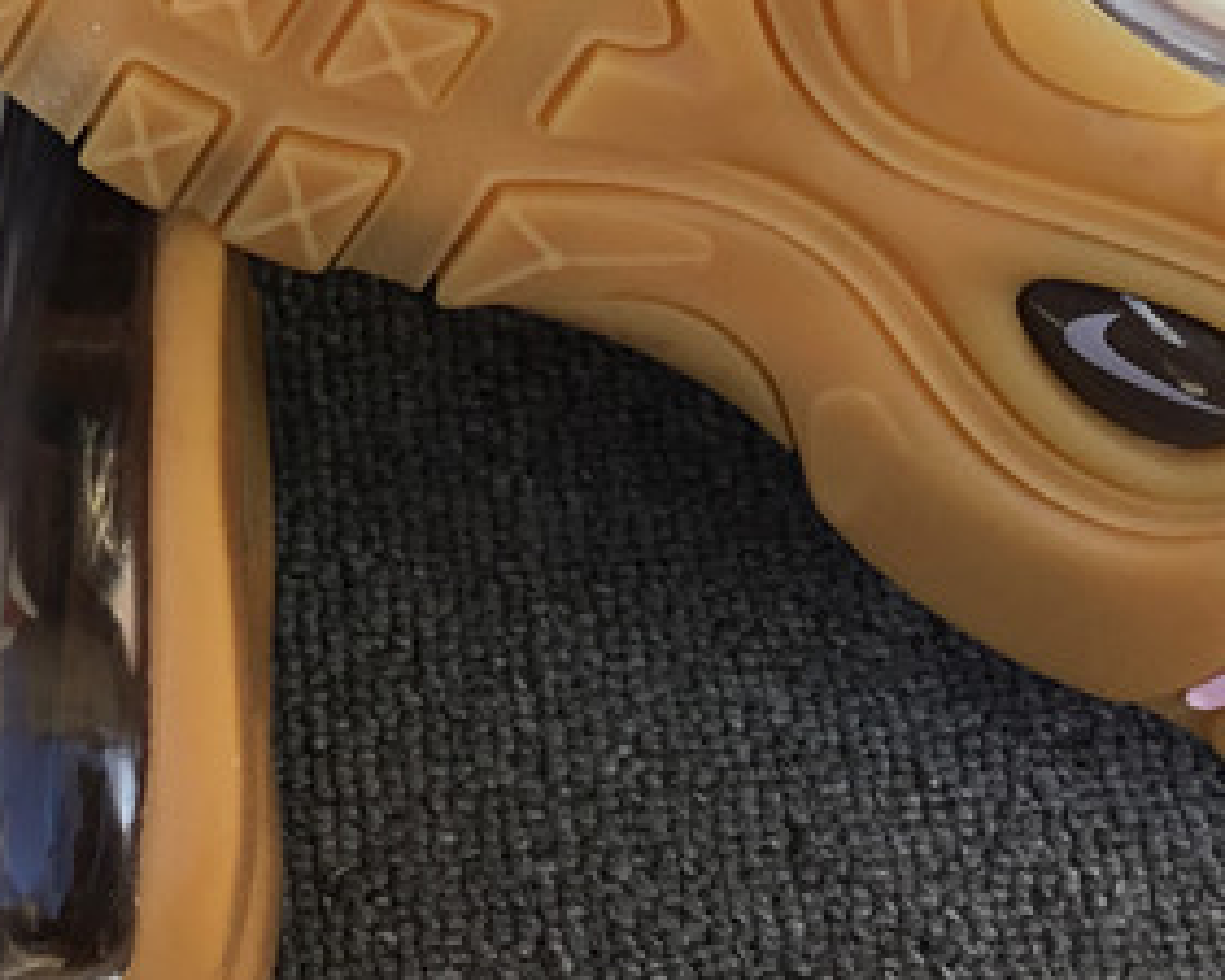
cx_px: 362
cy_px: -181
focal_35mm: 97
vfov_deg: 15.3
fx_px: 3518
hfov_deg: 19.7
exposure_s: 1/306
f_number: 2.4
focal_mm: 3.3
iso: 25
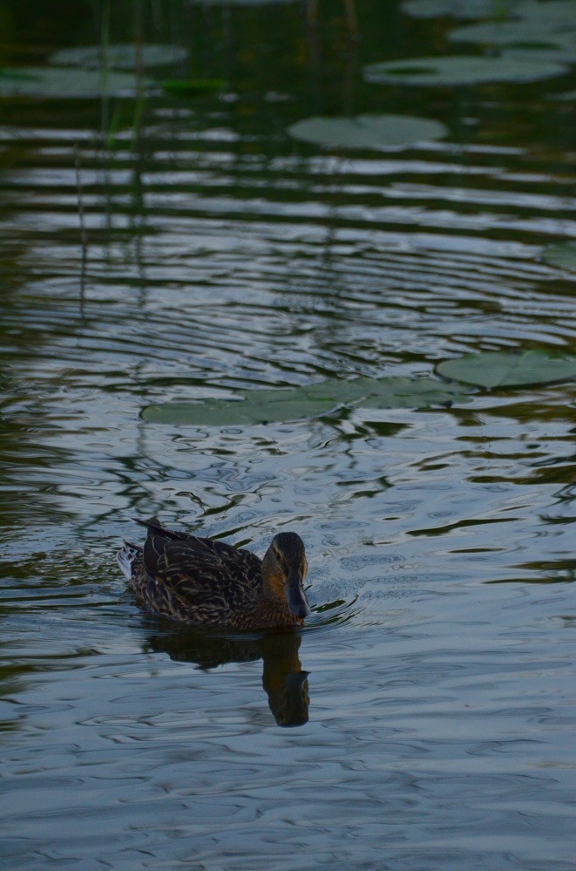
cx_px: 288
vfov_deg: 6.0
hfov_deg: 4.0
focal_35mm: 345
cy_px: 436
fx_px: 8323
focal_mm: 230
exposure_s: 1/2000
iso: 1250
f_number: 5.3
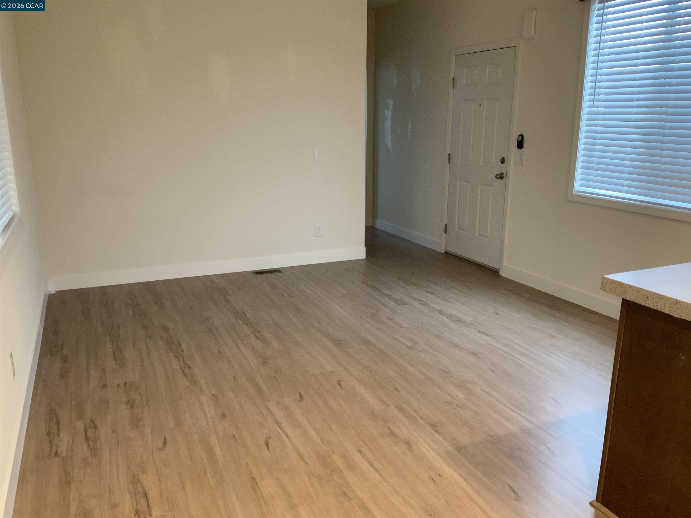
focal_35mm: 29
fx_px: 579
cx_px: 346
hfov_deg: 61.7
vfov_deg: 48.2
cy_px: 259
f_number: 1.8
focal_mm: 3
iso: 125
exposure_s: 1/60
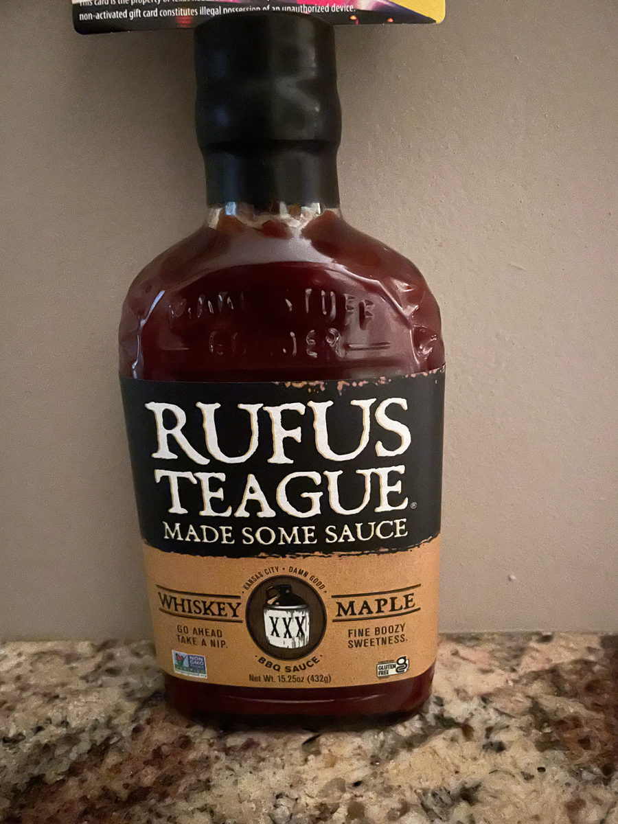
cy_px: 412
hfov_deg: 53.1
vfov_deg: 67.3
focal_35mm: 26
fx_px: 619
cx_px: 309
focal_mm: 4.2
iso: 800
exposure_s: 1/4
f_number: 1.6
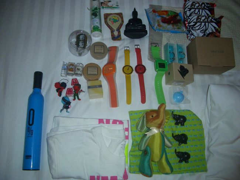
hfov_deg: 52.6
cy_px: 90
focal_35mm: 35
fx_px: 243
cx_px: 120
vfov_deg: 40.7
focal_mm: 5.8
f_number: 2.6
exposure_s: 1/60
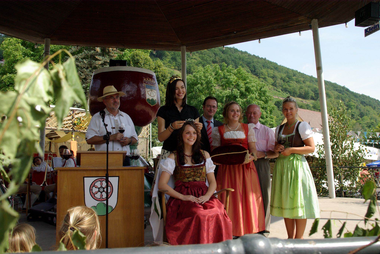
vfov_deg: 37.0
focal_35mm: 36
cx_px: 190
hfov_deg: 53.1
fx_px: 380
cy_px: 127
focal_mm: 24
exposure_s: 1/350
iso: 400
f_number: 8
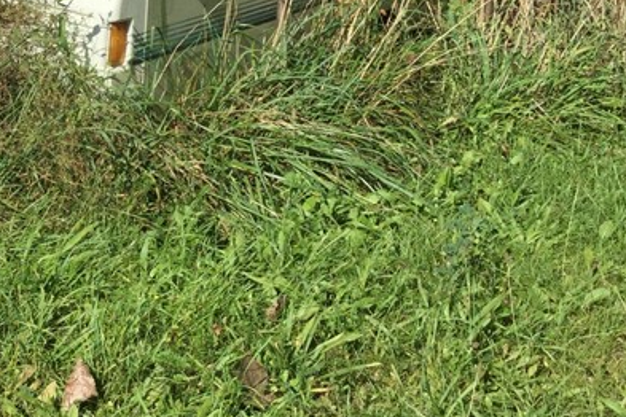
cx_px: -32
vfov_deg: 15.8
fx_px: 1461
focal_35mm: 84
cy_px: -37
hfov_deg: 23.0
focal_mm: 3.3
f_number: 2.4
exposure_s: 1/1698
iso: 25
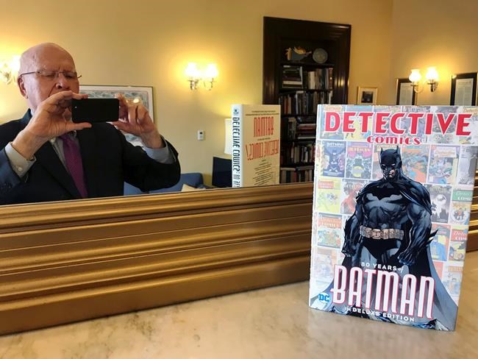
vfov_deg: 49.8
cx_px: 239
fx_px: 387
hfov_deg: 63.4
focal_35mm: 28
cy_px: 180
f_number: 1.8
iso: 40
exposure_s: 1/30
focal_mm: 3.99
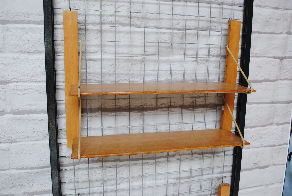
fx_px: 244
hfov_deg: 61.8
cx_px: 146
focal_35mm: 30
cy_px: 98
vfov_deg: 43.8
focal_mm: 20
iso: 200
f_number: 5.6
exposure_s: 1/125
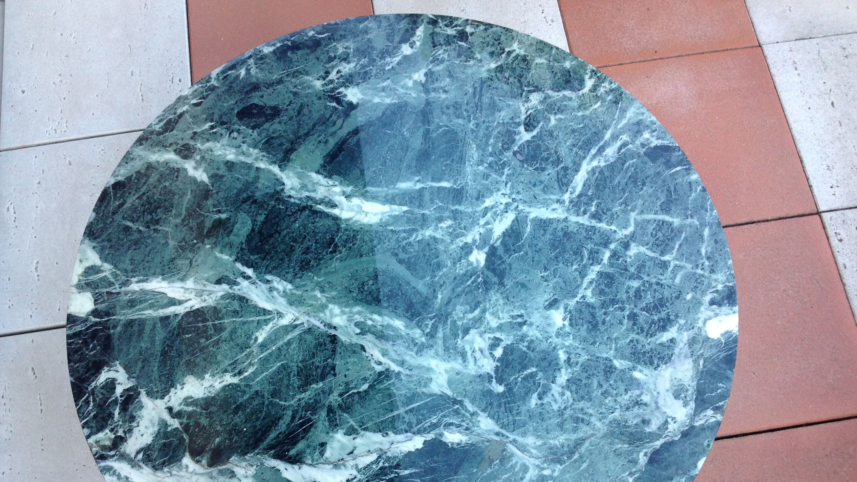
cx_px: 420
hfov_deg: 51.6
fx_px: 886
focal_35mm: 39
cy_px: 320
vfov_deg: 30.2
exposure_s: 1/120
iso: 80
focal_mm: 4.28
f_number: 2.4
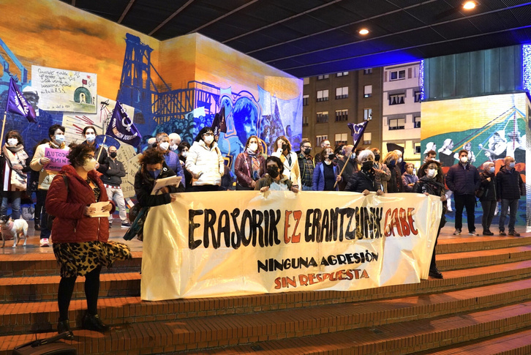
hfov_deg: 60.3
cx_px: 266
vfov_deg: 42.4
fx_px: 458
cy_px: 178
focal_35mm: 31
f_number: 4.5
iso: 8000
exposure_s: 1/125
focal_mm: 31
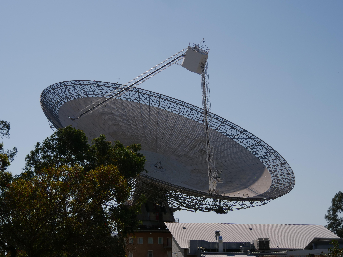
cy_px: 128
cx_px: 172
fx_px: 674
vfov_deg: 21.6
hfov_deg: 28.6
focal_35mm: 68
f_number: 4.5
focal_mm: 34
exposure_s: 1/3200
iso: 200
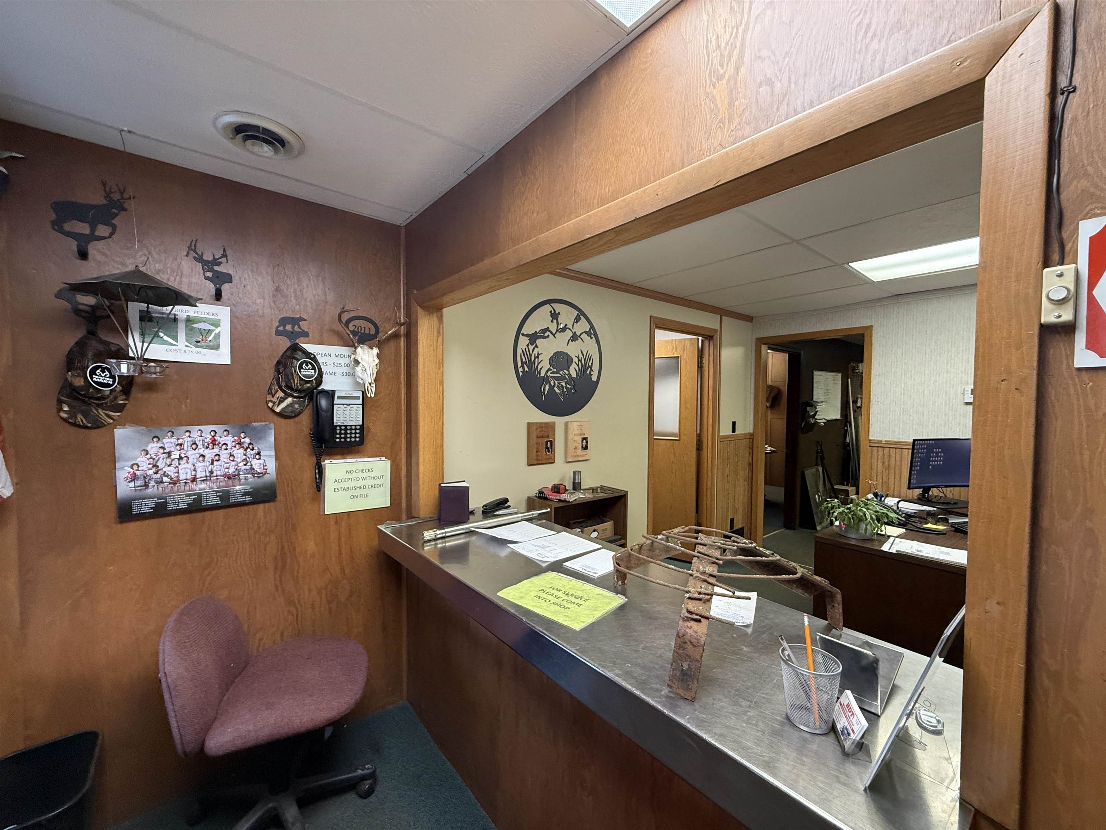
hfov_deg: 102.1
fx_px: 447
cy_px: 415
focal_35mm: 14
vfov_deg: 85.7
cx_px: 553
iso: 250
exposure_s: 1/60
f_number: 2.2
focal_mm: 2.22
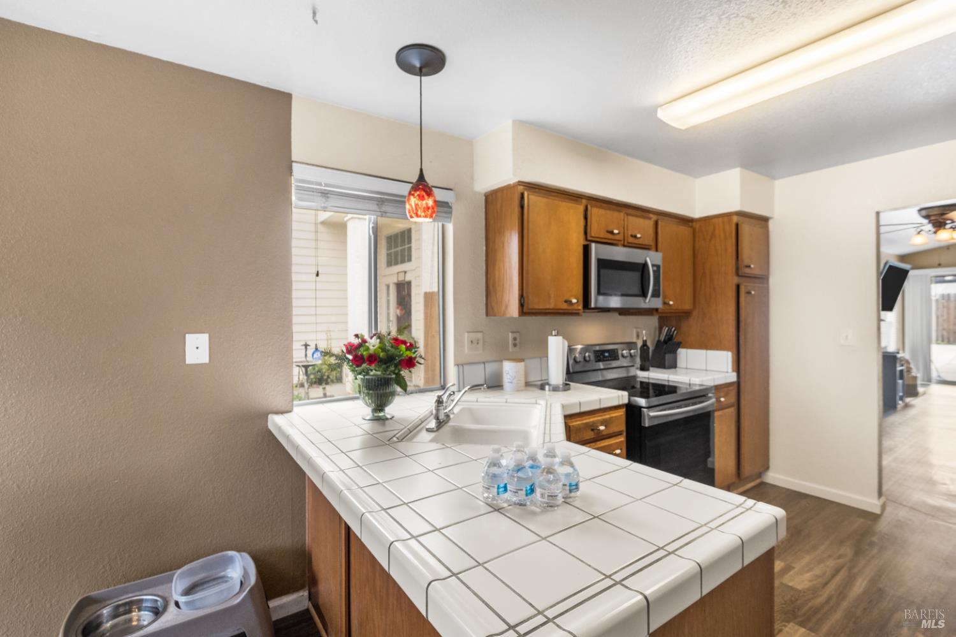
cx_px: 478
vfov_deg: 77.3
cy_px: 318
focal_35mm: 15
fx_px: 398
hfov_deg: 100.4
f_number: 5
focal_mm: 10
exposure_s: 1/25
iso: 160
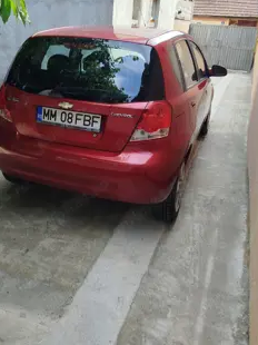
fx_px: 308
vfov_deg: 58.0
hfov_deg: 45.3
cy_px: 140
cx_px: 111
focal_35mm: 31
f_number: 1.7
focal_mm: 5.31
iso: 50
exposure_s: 1/168
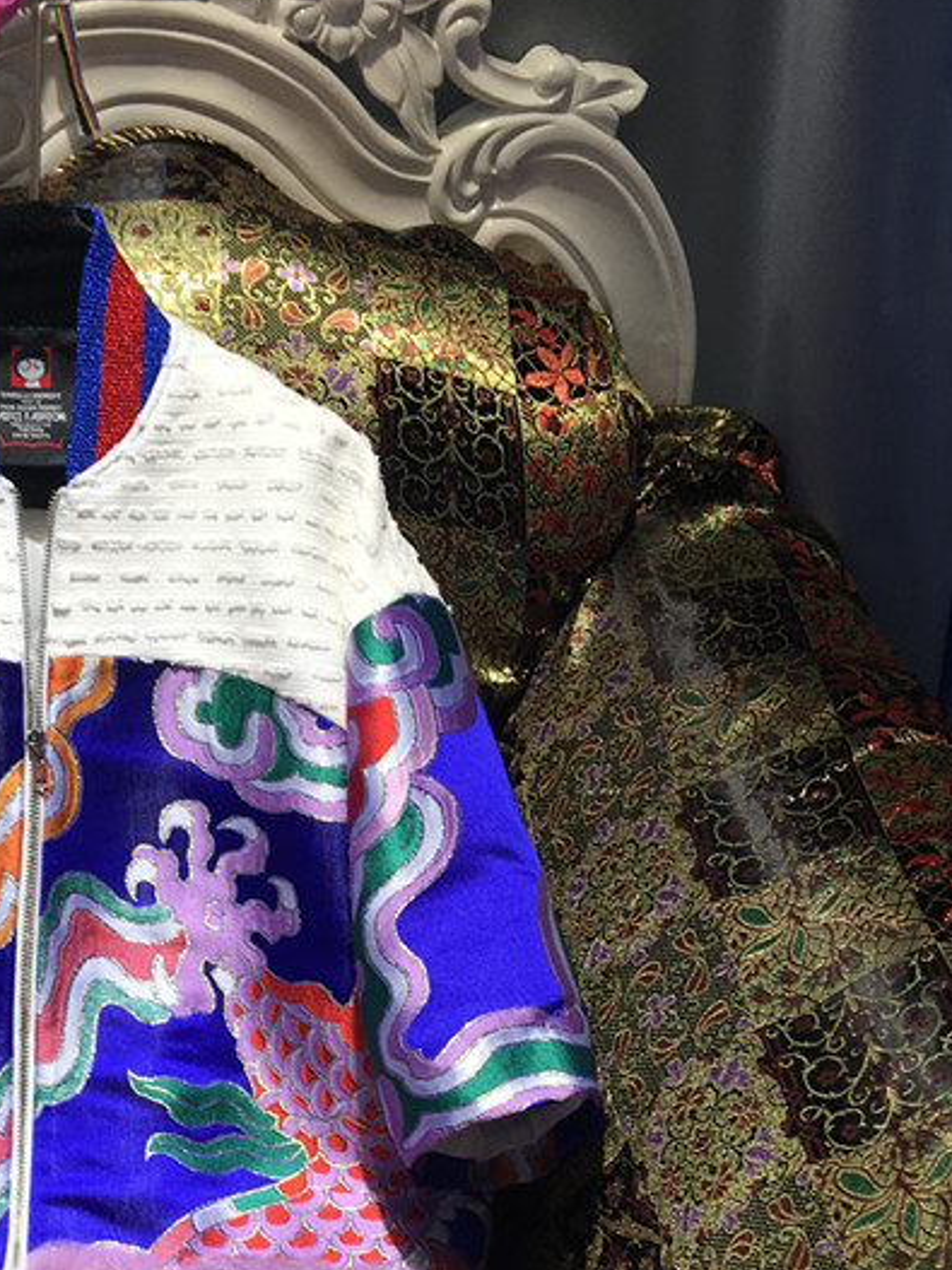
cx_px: 63
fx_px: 2018
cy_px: 1015
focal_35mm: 55
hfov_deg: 25.6
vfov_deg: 33.9
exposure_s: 1/50
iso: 25
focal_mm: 4.15
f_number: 2.2
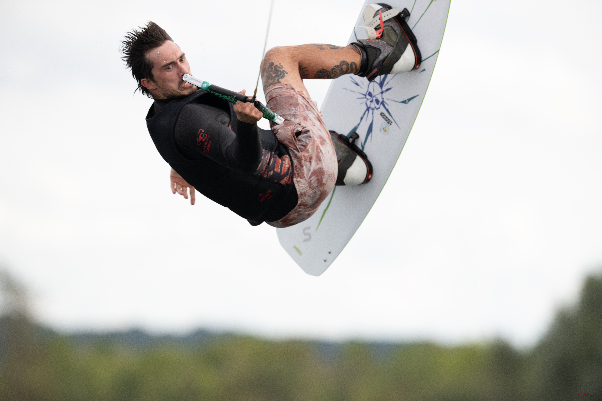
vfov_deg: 3.4
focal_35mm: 400
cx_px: 301
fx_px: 6688
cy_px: 200
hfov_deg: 5.2
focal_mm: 400
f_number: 4.5
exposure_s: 1/2000
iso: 500
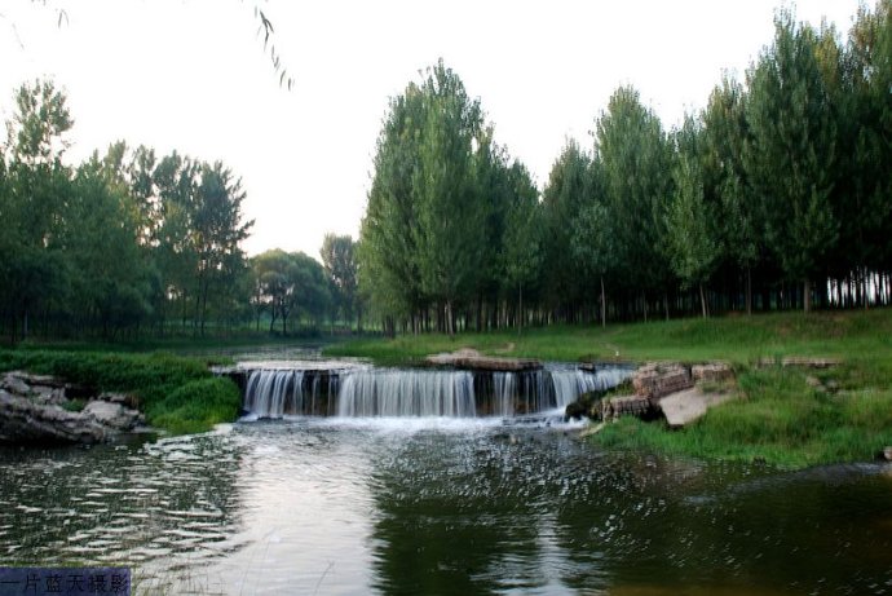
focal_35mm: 33
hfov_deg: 57.2
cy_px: 298
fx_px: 818
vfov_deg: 40.0
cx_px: 446
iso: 110
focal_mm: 22
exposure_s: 1/4
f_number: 16
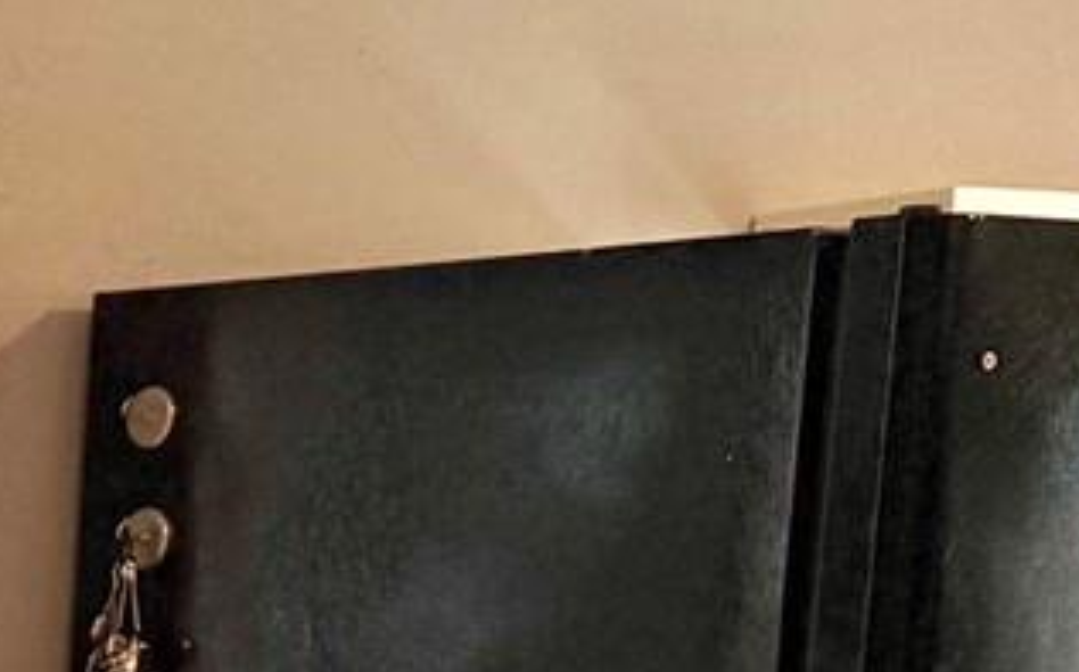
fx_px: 3791
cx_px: -1390
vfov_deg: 9.5
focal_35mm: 129
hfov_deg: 12.9
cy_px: 1306
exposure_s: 1/170
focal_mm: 6.76
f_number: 1.78
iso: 80
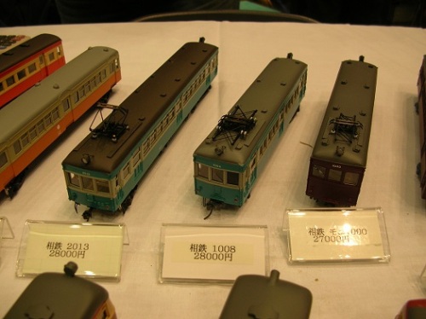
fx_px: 430
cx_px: 213
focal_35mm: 35
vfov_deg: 40.6
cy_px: 160
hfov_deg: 52.7
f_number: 2.8
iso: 50
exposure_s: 1/42.6
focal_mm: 5.8
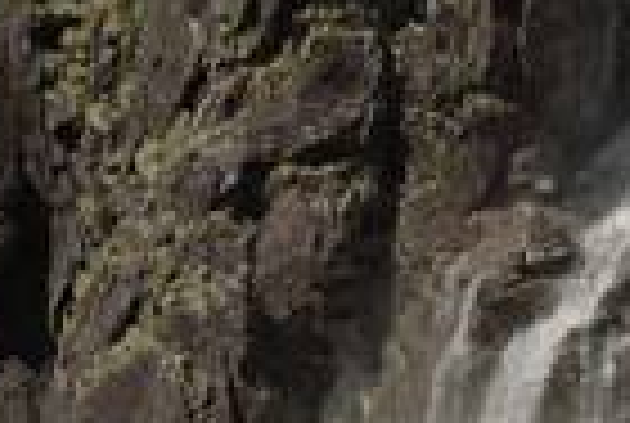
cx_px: 688
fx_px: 5998
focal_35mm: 342
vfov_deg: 4.0
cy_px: 340
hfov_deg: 6.0
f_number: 10
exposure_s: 1/250
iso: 100
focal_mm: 120
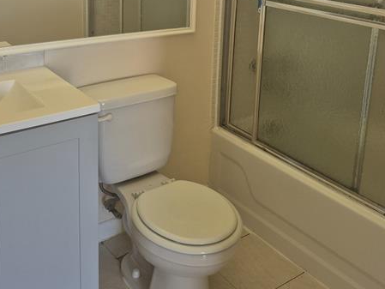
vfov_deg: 33.6
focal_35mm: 41
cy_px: 39
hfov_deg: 45.7
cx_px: 180
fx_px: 456
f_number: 1.8
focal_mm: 5.4
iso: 125
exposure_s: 1/120
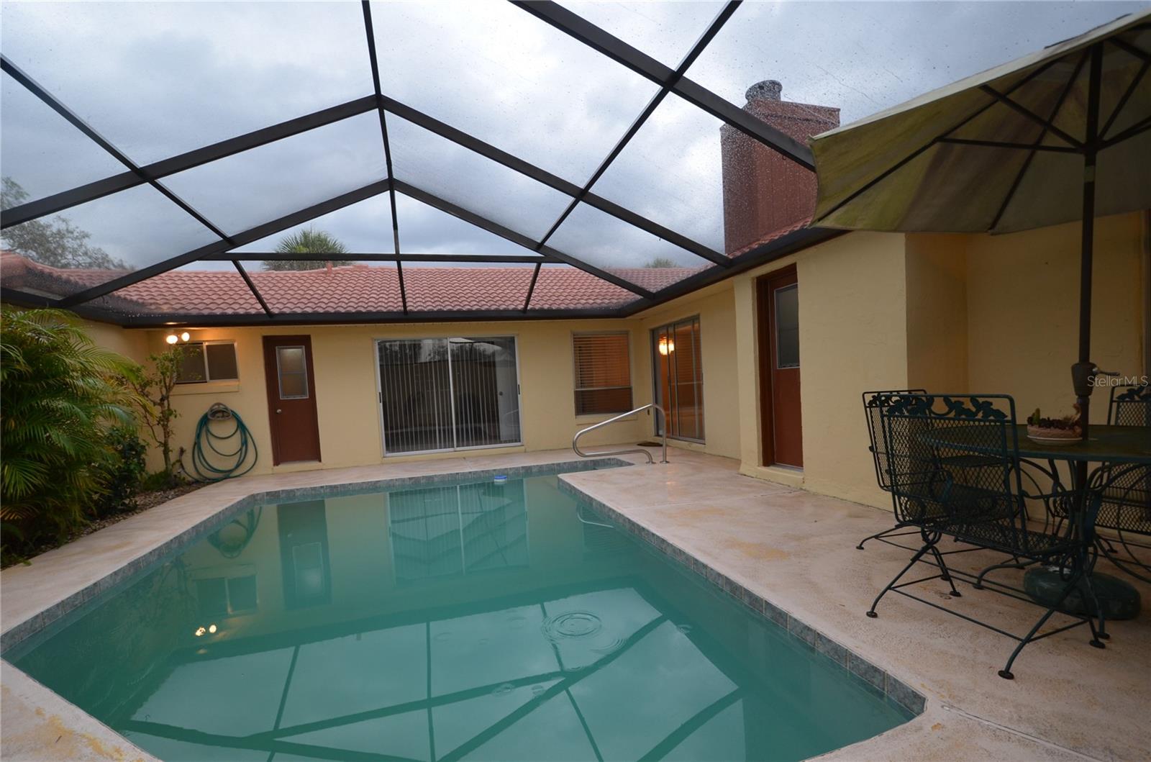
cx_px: 576
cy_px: 381
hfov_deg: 100.5
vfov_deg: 77.0
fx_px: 478
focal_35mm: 15
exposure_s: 1/100
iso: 400
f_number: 5
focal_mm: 10
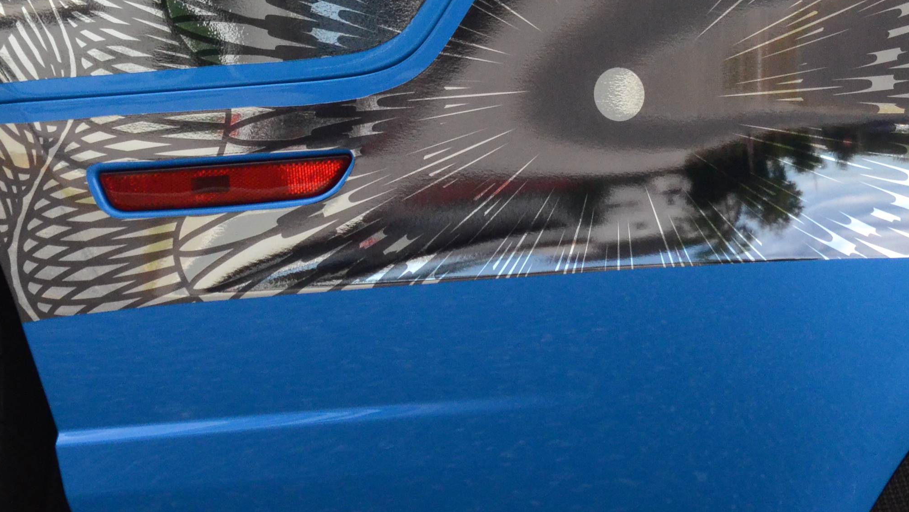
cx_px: 641
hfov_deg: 2.9
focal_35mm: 752
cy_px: -121
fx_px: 18134
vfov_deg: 1.6
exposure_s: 1/800
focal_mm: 195
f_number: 7.1
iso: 2000
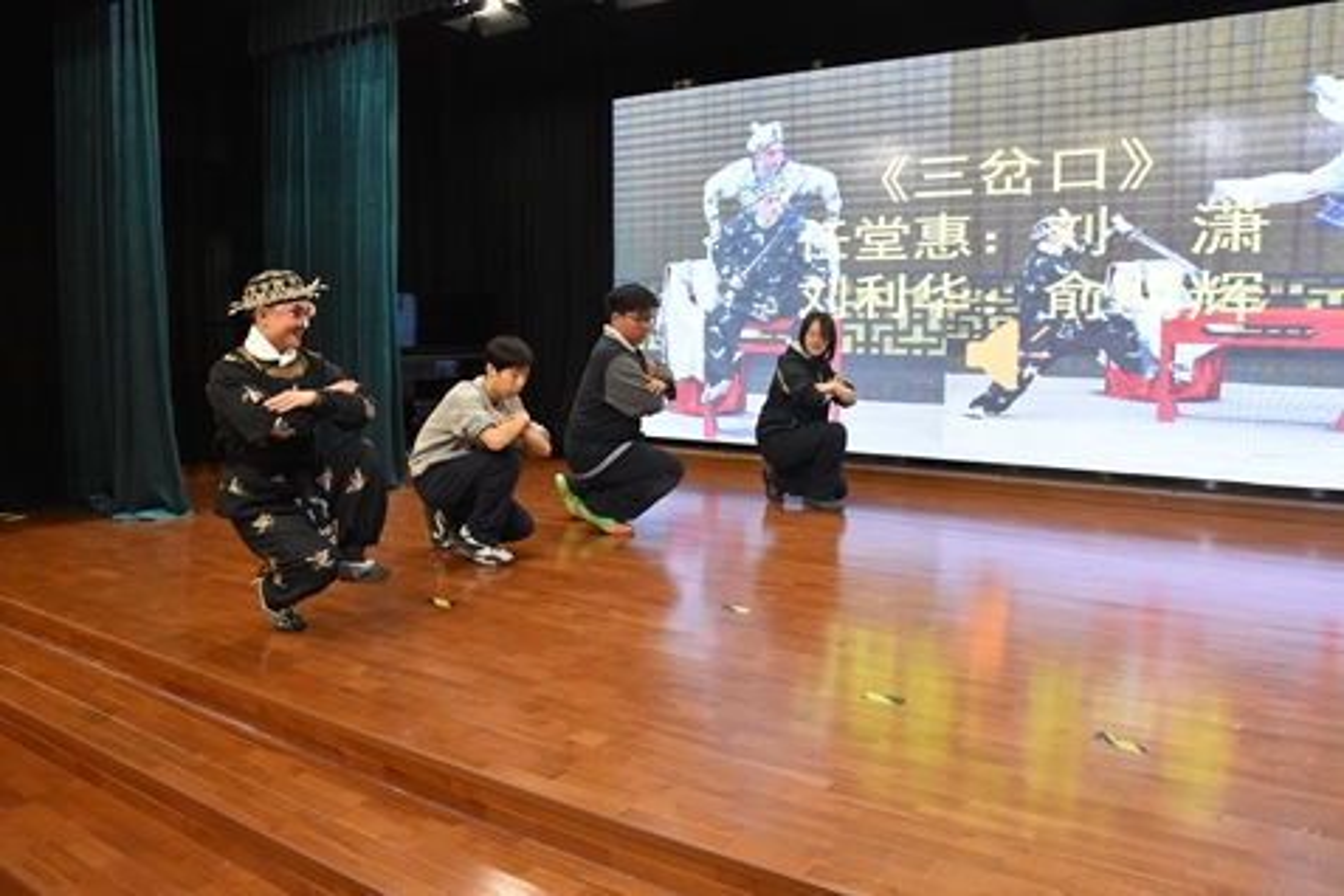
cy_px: 448
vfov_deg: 47.9
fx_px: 1008
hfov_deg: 67.4
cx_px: 672
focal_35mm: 27
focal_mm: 18
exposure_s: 1/160
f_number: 6.3
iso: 3200
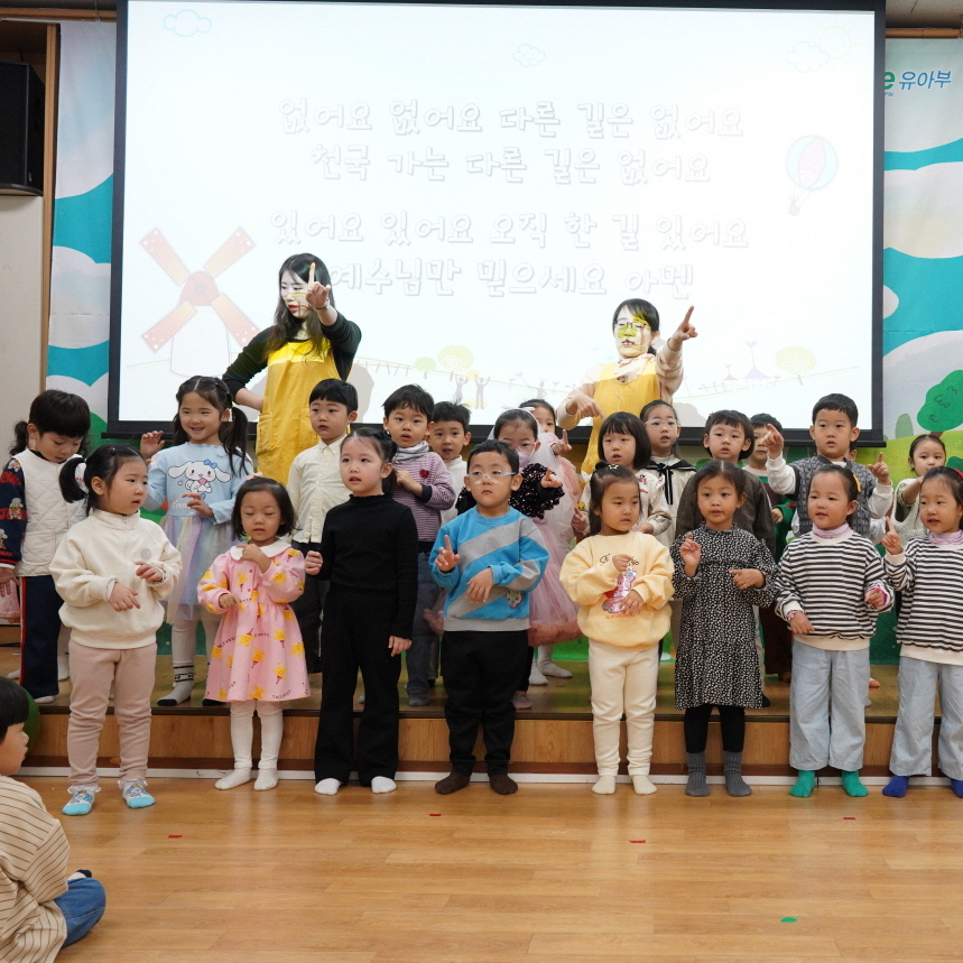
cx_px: 675
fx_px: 1133
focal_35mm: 36
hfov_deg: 45.0
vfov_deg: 46.0
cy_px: 485
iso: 2500
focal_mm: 28
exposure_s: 1/125
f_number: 5.6
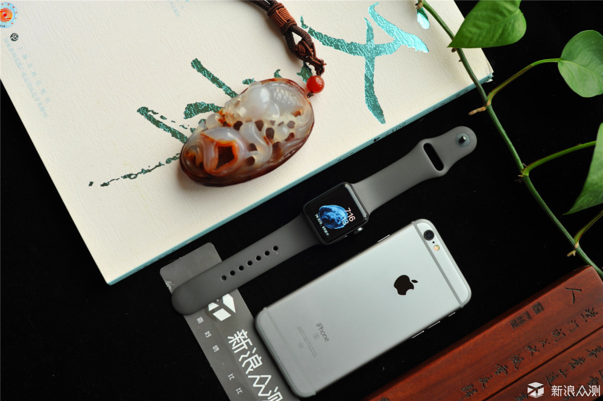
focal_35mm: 50
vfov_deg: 26.9
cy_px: 200
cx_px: 302
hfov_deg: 39.6
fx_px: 837
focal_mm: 50
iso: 200
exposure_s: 1/60
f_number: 4
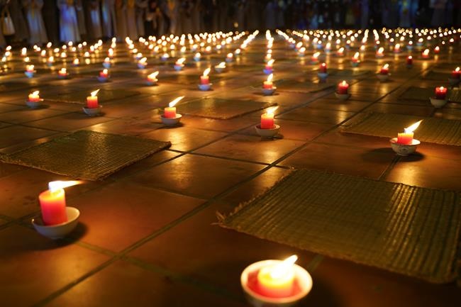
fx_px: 435
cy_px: 154
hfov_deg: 55.8
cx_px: 230
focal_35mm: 34
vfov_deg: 38.9
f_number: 2.8
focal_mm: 34
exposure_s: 1/40
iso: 1250
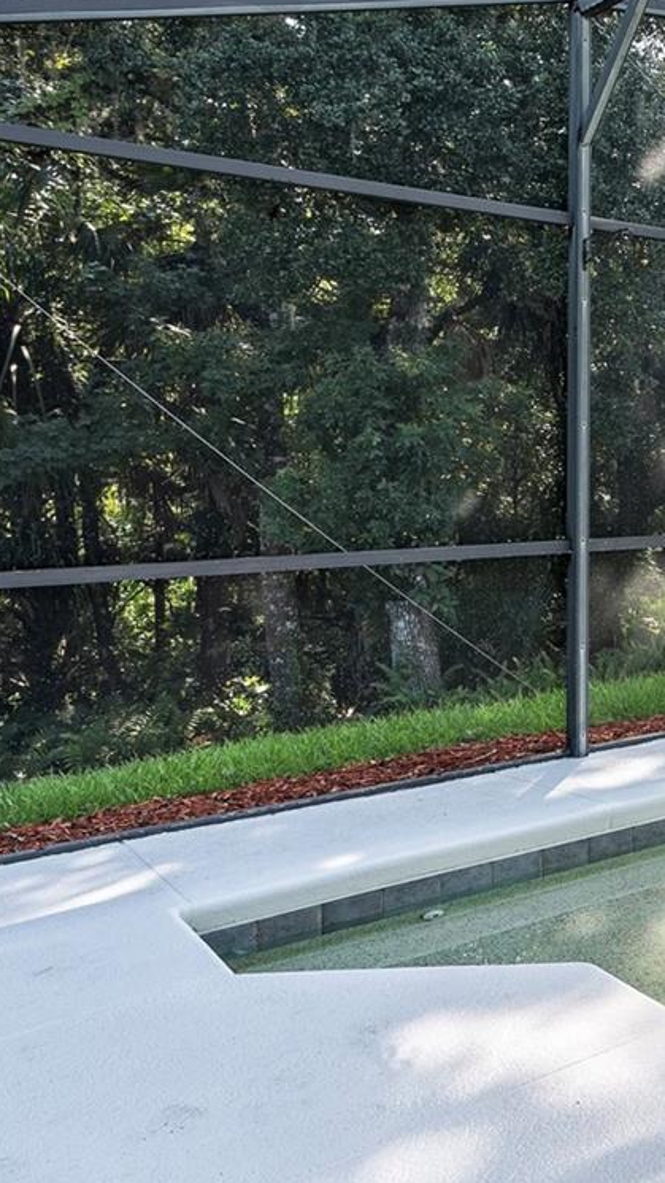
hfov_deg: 23.4
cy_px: 457
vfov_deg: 54.8
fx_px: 1129
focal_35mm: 36
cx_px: 1086
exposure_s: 1/13
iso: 100
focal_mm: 16
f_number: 8
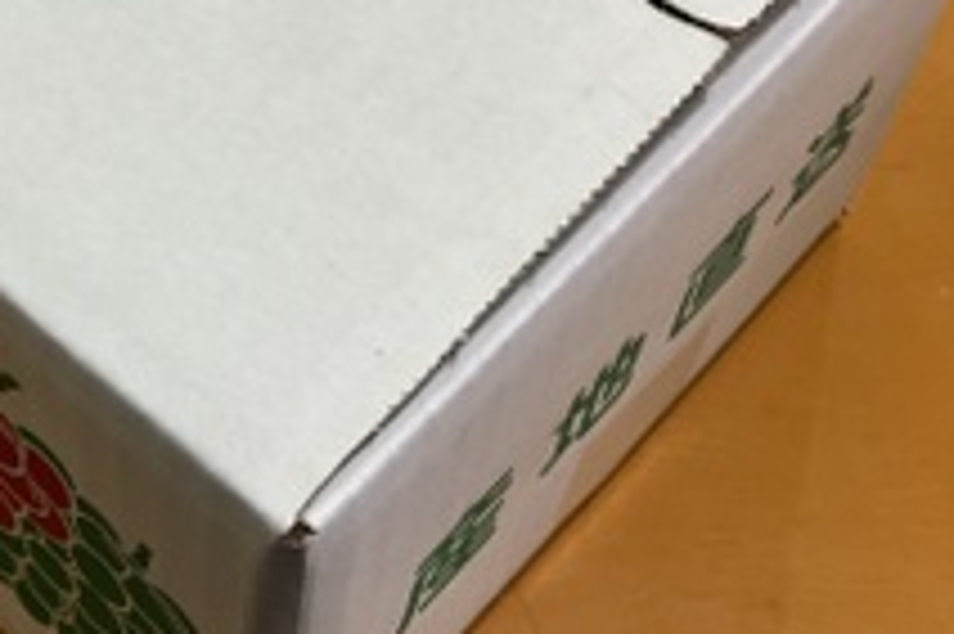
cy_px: 58
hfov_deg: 29.6
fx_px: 1748
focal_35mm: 66
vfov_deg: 20.2
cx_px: 148
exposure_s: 1/100
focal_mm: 3.99
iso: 40
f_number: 1.8
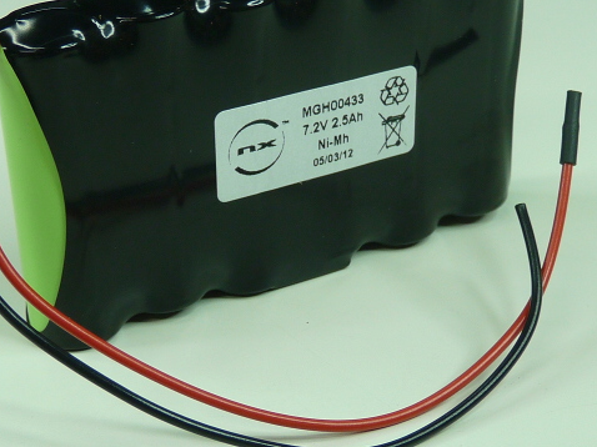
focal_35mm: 75
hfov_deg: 26.0
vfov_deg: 19.6
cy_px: 189
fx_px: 1293
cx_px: 261
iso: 100
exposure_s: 1/50
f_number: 3
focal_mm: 5.6
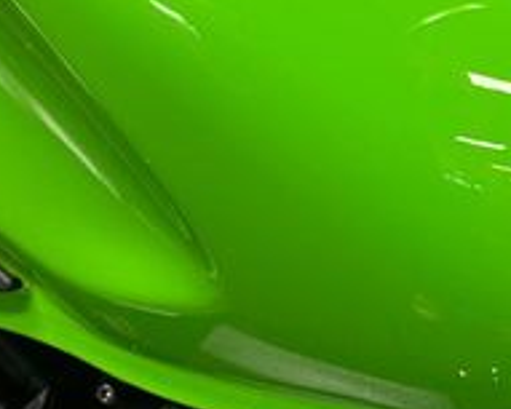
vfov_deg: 17.3
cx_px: 428
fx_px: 1286
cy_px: -72
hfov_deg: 22.1
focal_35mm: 85
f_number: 1.6
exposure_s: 1/50
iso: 64
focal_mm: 5.1
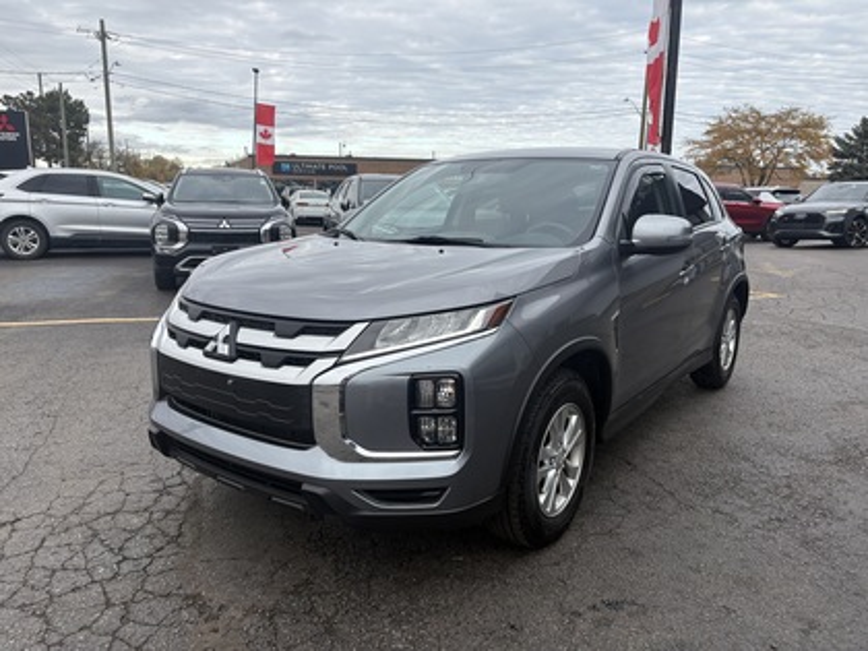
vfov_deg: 53.1
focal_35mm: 26
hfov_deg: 67.3
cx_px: 434
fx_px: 652
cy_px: 326
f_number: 1.6
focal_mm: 5.96
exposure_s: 1/1016
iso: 50
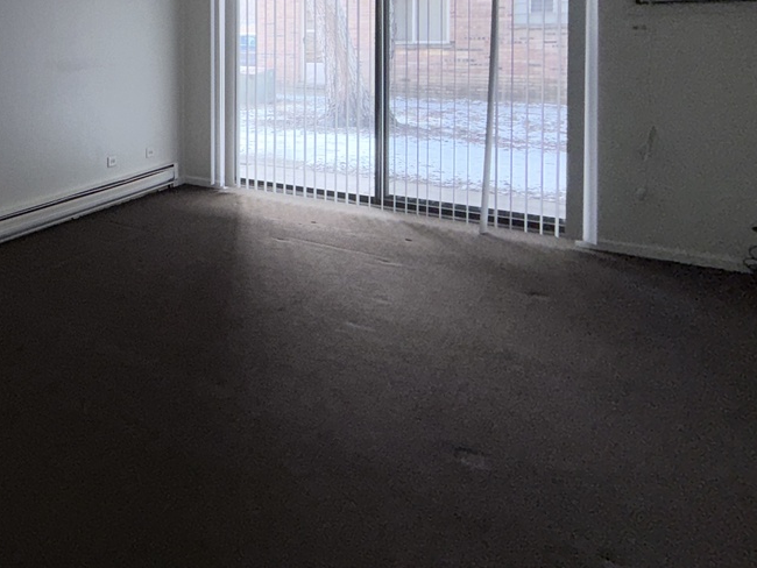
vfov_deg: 41.6
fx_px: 678
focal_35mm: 31
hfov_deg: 46.5
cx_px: -35
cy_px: 51
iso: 32
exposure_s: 1/60
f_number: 2.2
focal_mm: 2.22
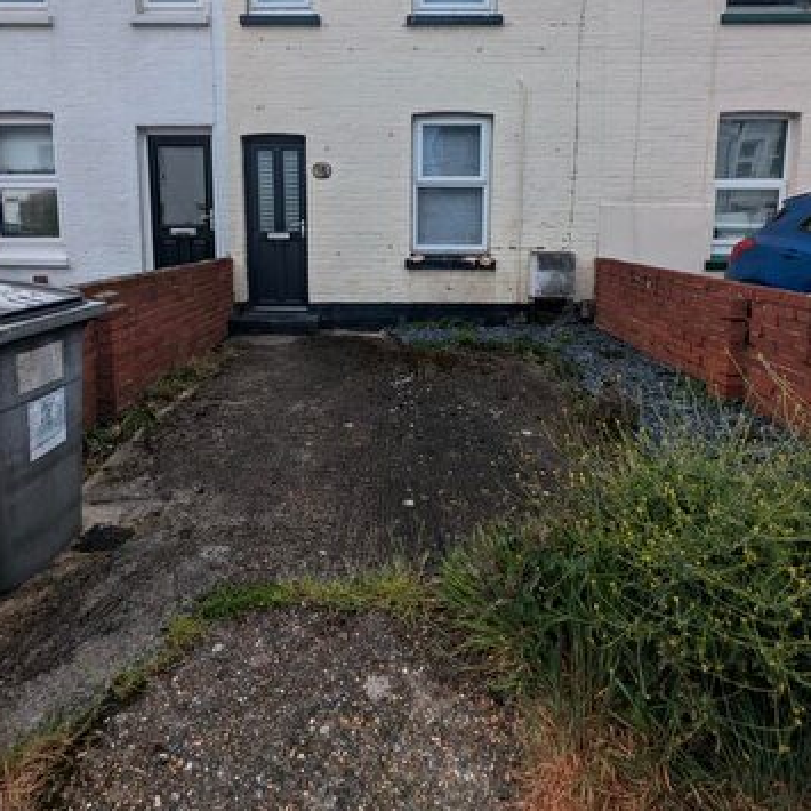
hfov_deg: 83.9
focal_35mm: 17
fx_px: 451
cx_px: 390
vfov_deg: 81.7
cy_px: 284
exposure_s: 1/5128
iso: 49
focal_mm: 1.95
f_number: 2.2
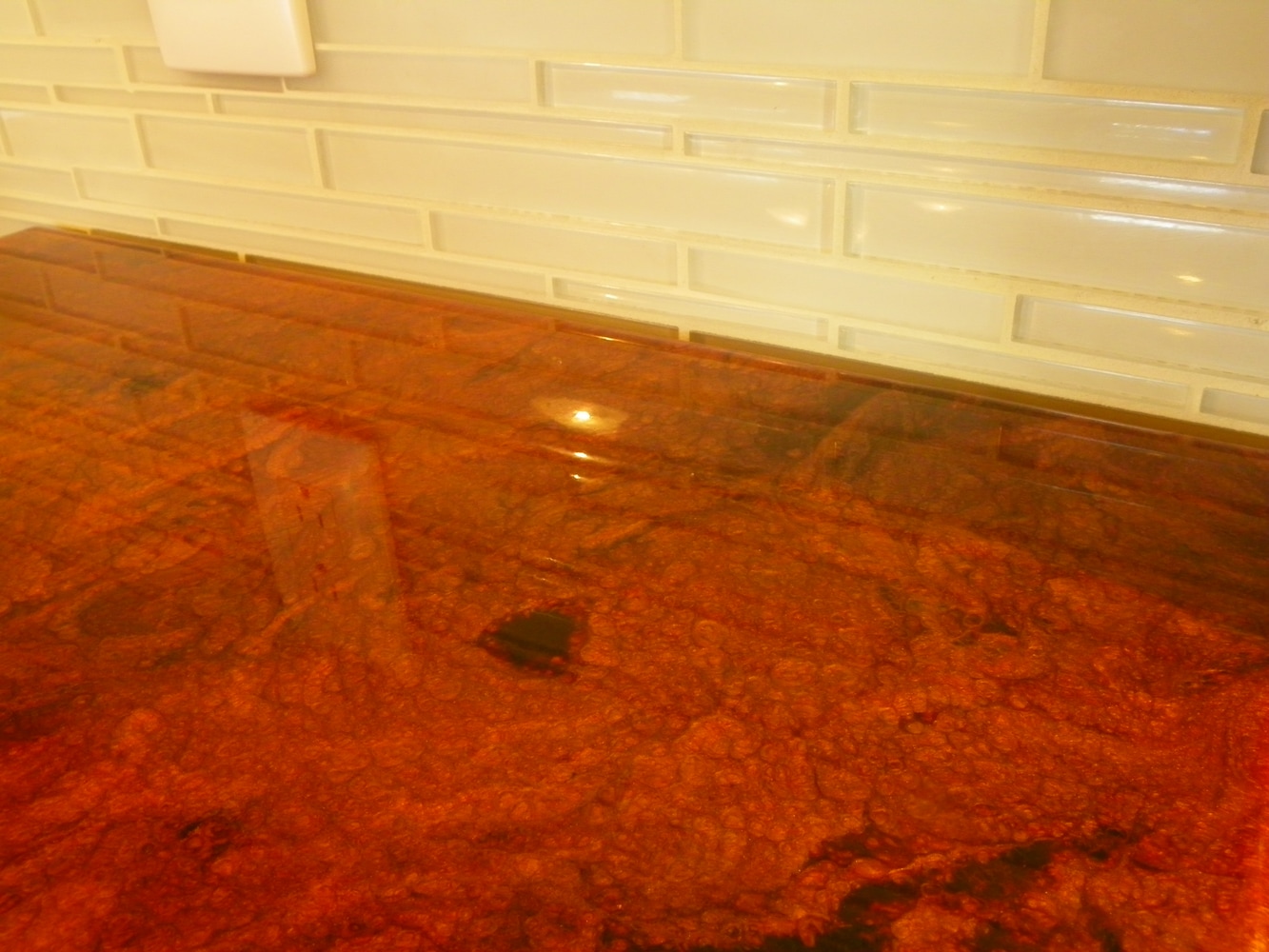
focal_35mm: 31
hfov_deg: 58.3
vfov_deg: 45.4
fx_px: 1137
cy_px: 476
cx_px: 634
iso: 200
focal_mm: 5.5
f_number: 5
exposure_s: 1/5
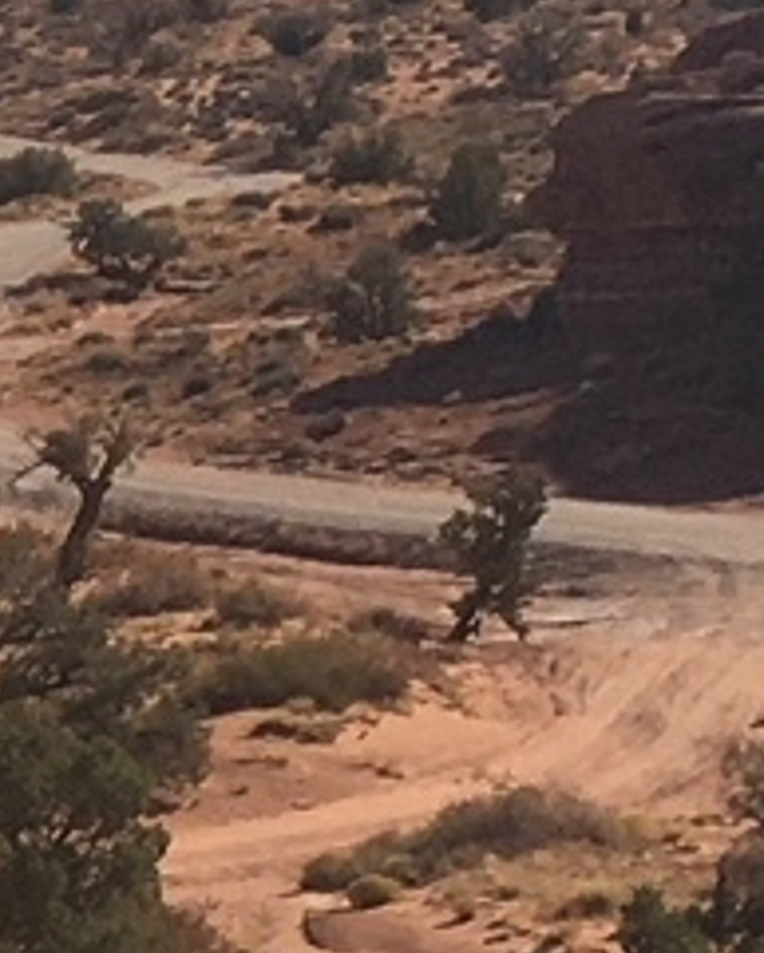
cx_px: -1766
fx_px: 6694
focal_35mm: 237
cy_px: 1439
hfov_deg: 5.9
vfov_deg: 8.0
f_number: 2.2
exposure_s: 1/2198
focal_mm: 4.15
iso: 25
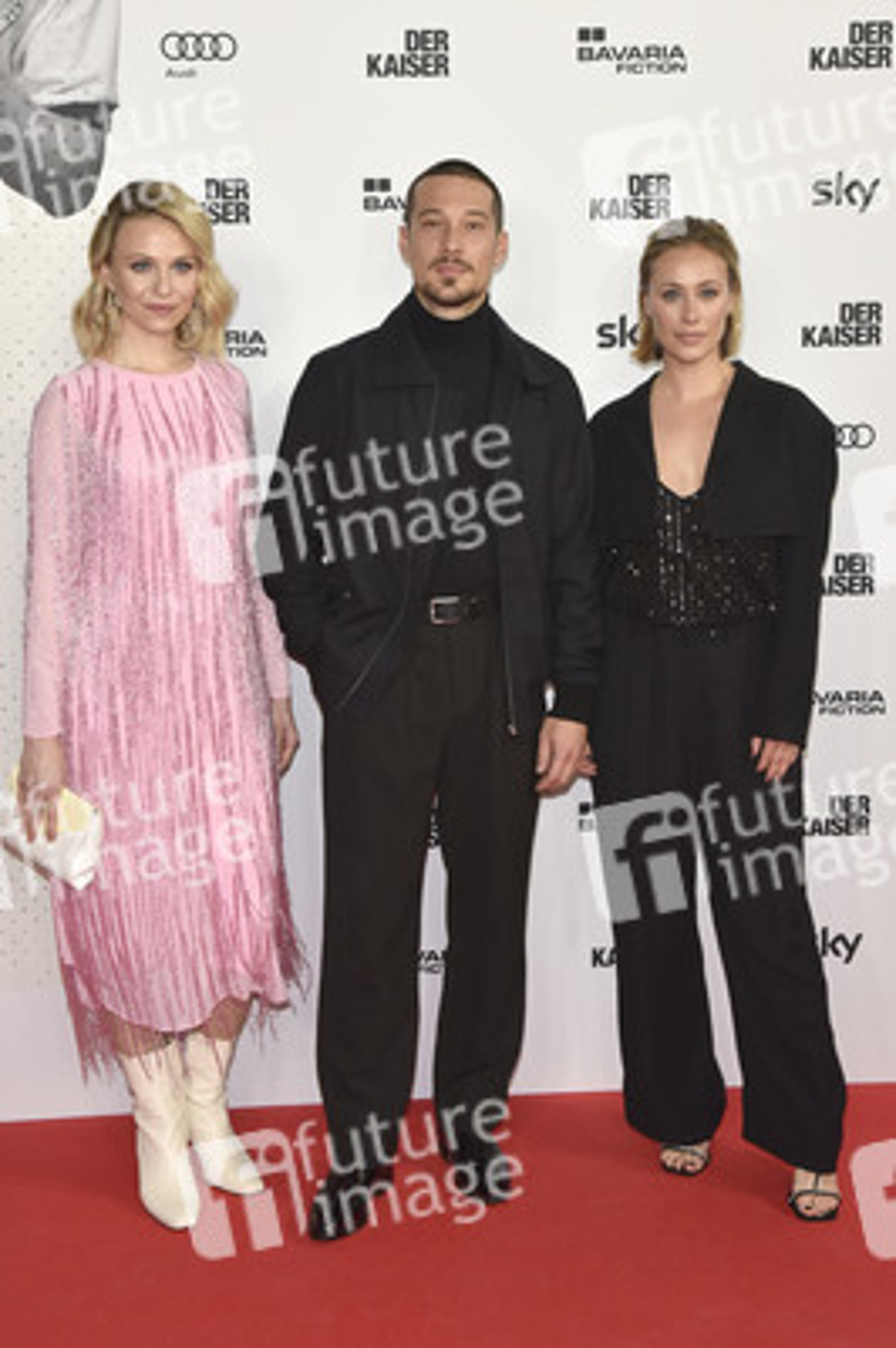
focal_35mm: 58
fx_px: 2169
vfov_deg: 34.5
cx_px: 448
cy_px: 674
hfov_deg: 23.3
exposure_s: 1/250
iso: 2000
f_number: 9
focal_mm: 58
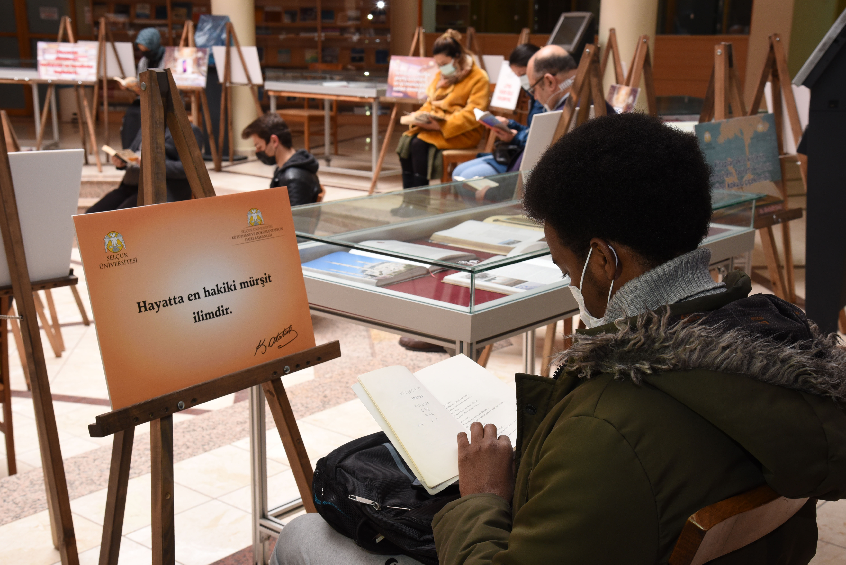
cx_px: 423
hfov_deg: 39.6
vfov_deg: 27.0
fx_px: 1175
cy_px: 282
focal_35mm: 50
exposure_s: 1/50
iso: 1250
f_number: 10
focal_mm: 50
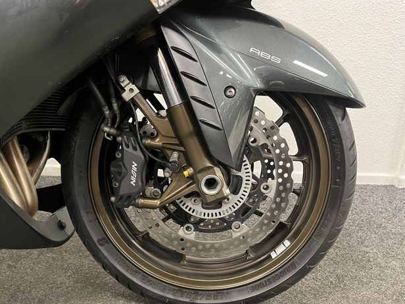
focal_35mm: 27
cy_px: 155
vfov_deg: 51.4
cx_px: 201
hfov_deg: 65.3
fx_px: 316
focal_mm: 5.1
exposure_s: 1/33
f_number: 1.6
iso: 500
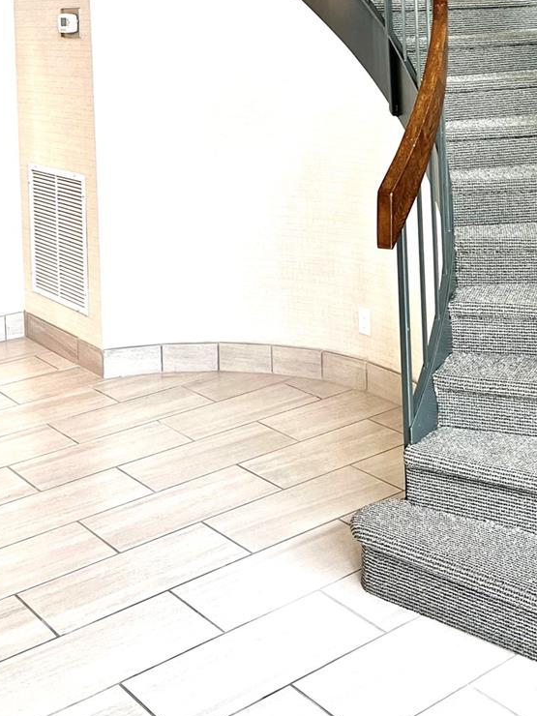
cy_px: 10
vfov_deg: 32.8
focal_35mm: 54
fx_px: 1117
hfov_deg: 26.6
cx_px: 421
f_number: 1.5
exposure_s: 1/120
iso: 125
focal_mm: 5.7
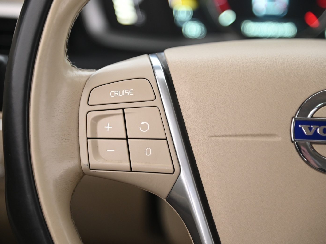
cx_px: 153
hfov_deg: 14.6
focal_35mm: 135
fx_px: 1271
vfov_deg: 11.0
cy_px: 123
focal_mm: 120
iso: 2000
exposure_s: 1/15
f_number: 4
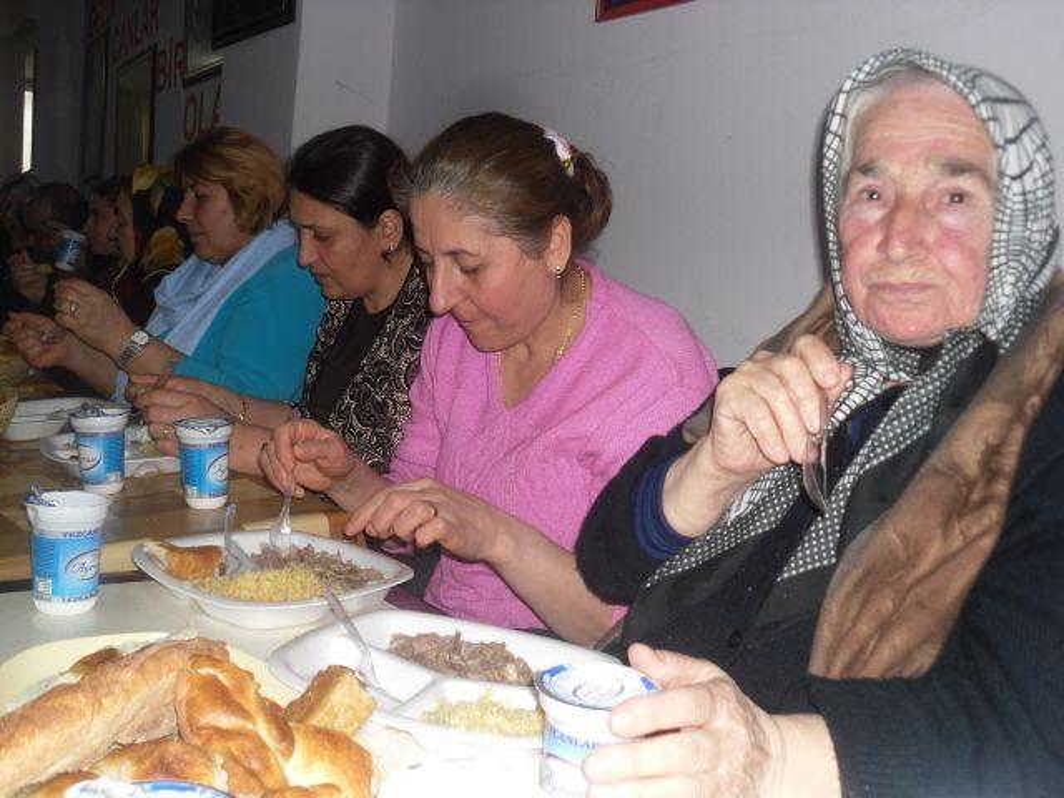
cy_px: 399
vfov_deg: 41.8
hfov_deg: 54.0
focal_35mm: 34
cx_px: 532
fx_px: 1045
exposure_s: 1/45
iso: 100
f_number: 2.8
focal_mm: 6
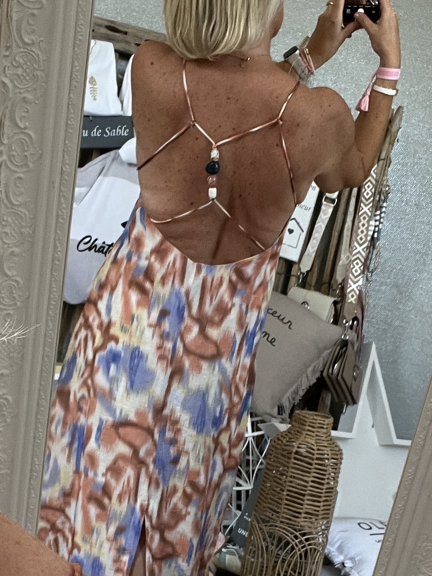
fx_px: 499
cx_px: 216
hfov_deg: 46.8
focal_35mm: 30
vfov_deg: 60.0
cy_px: 288
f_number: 2.2
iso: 125
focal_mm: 2.71
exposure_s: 1/60
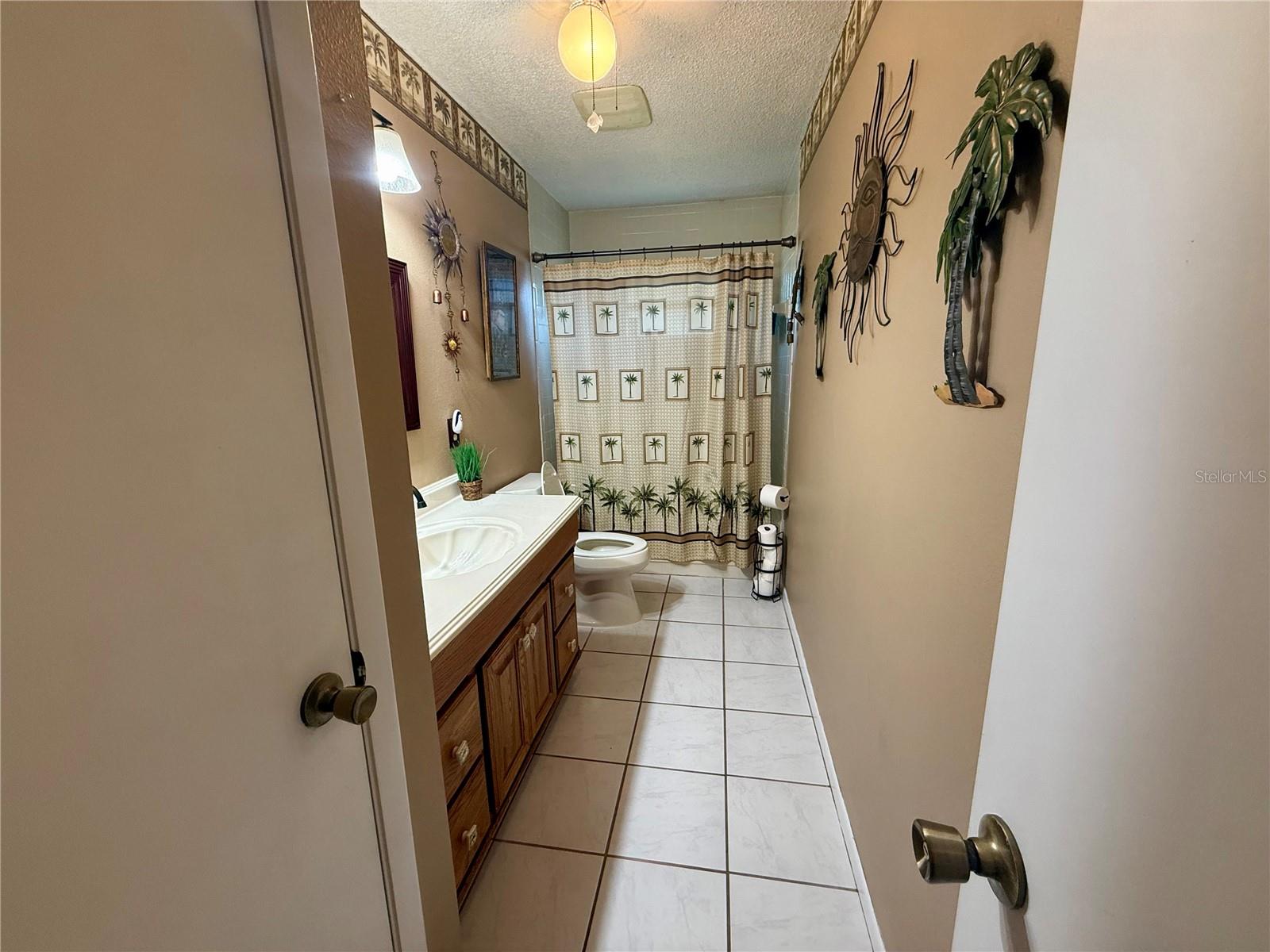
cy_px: 476
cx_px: 635
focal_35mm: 14
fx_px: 514
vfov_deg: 85.7
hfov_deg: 102.1
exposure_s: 1/60
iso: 200
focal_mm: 2.22
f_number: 2.2
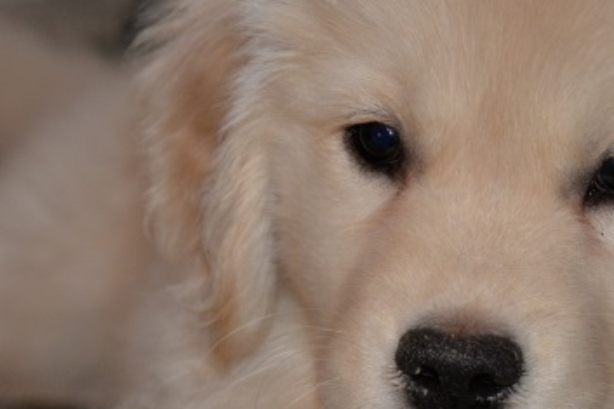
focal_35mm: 265
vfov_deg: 5.2
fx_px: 4517
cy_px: 373
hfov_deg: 7.8
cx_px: 536
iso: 800
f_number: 4.5
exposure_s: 1/60
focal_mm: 85
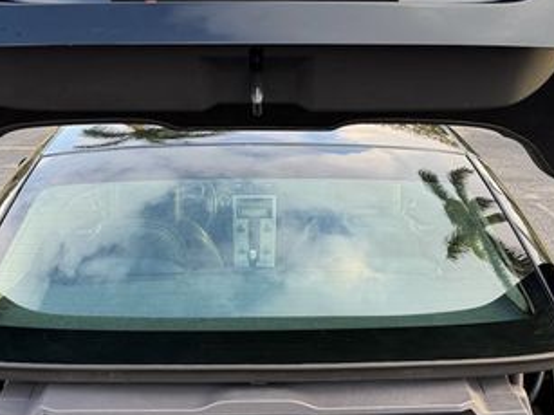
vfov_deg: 28.9
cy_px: 271
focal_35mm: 50
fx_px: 800
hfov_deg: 38.2
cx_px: 260
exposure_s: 1/121
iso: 80
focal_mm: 6.76
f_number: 1.78
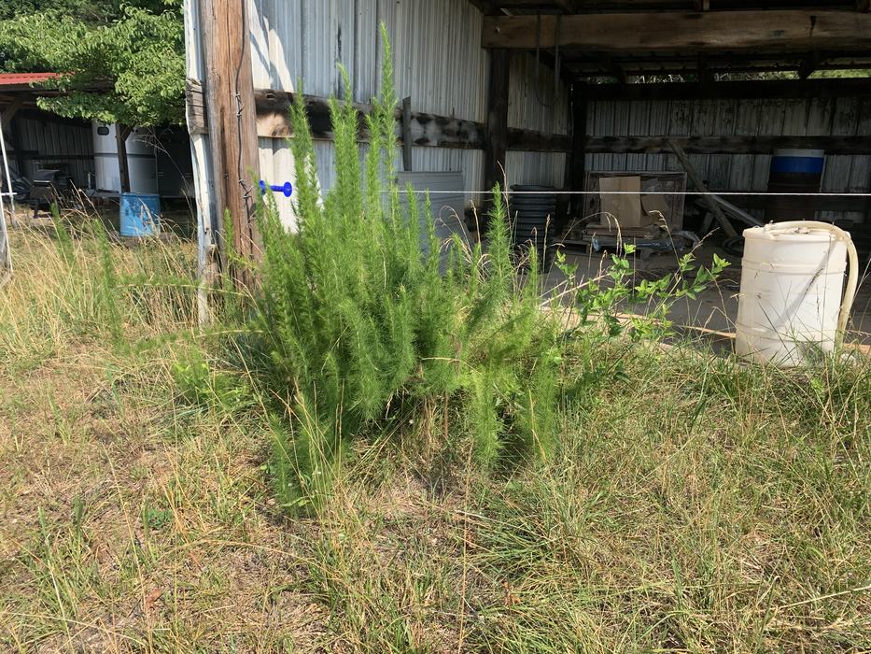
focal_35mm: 26
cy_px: 327
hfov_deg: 67.3
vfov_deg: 53.1
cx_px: 436
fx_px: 654
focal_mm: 4.25
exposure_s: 1/1124
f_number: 1.8
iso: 25
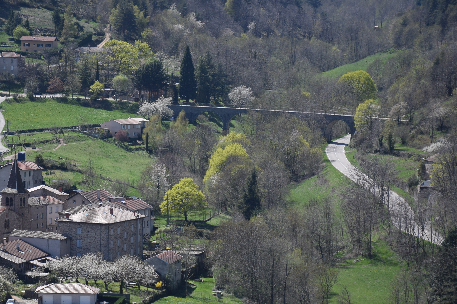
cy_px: 208
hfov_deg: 14.0
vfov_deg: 9.3
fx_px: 1866
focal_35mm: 147
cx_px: 173
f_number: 5.6
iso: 250
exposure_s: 1/500
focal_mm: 70
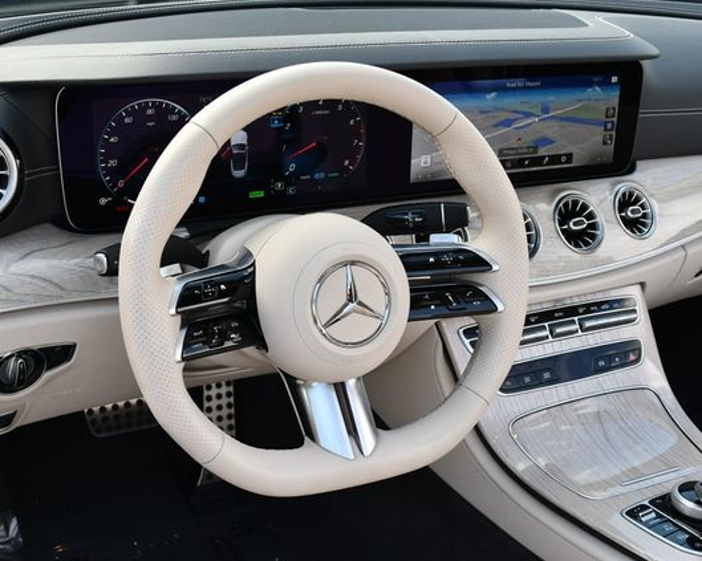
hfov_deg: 37.3
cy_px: 279
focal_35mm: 50
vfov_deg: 30.2
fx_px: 1039
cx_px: 329
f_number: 5.6
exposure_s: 1/250
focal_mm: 22
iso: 320
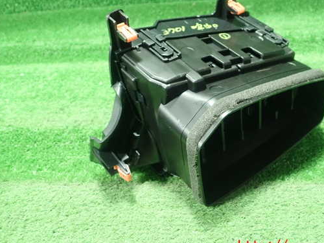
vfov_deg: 39.6
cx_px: 190
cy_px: 109
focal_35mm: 36
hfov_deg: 51.1
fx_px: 337
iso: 800
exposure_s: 1/60
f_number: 2.3
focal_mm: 5.5
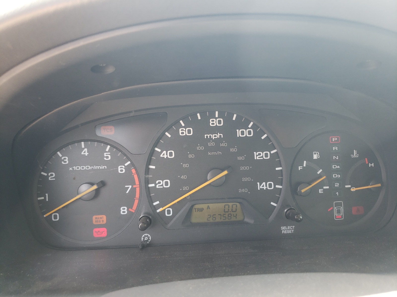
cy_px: 148
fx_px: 298
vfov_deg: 53.1
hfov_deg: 67.3
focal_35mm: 26
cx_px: 198
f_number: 1.5
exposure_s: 1/77.5
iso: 50
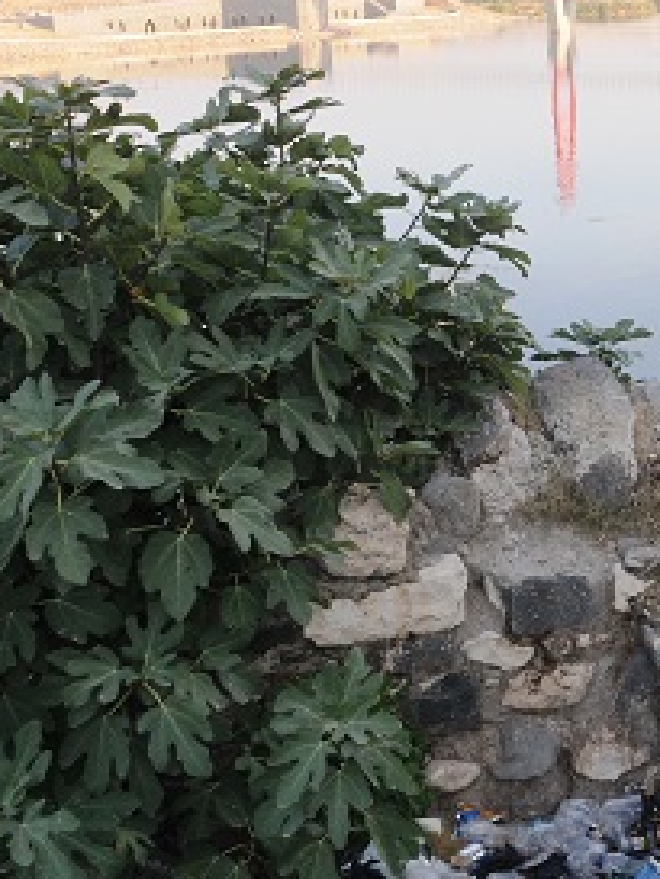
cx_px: 673
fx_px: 1448
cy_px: 454
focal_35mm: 57
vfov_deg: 33.8
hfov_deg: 24.4
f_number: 7.1
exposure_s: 1/200
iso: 400
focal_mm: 18
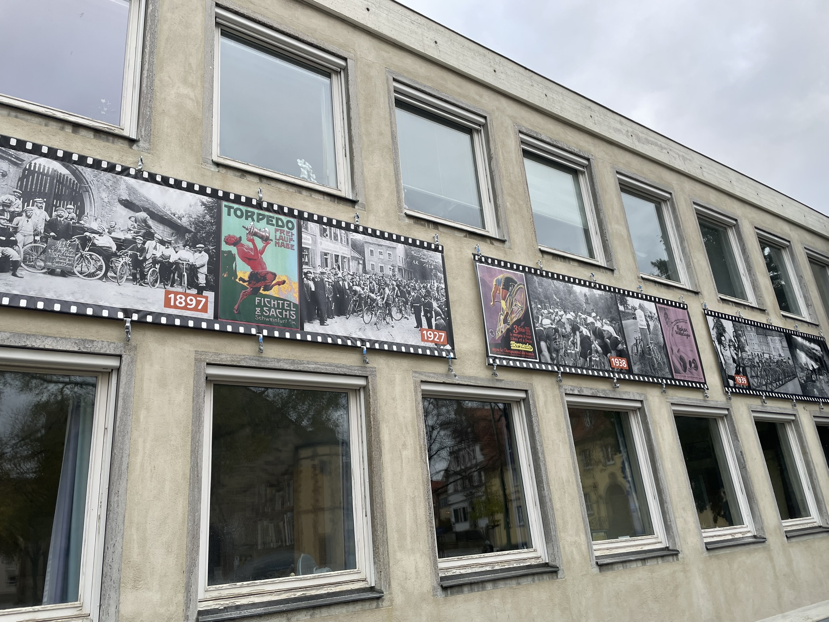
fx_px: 623
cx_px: 414
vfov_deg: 53.1
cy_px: 311
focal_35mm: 26
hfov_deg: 67.3
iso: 40
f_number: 1.6
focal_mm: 4.2
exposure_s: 1/121
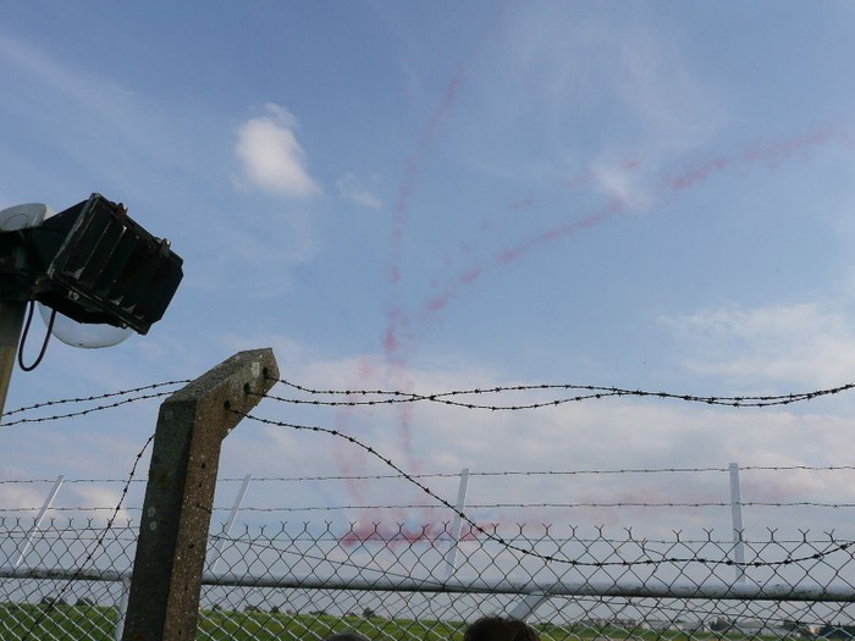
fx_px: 790
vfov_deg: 44.2
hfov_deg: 56.8
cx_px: 458
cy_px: 333
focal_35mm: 32
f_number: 8
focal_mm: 4.6
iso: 100
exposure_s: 1/250
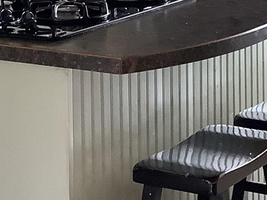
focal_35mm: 141
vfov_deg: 10.1
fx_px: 1088
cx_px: 107
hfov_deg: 14.0
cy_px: -116
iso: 200
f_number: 2.4
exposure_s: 1/60
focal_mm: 3.3
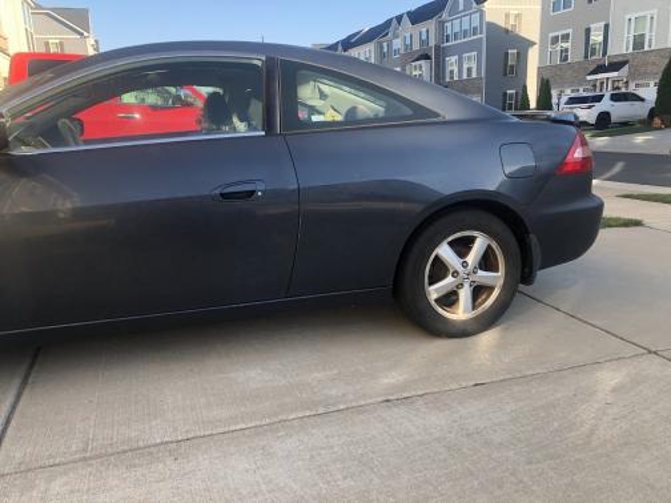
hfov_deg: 63.4
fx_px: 543
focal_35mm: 28
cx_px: 336
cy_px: 252
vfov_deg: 49.7
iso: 20
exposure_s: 1/306
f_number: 1.8
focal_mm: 4
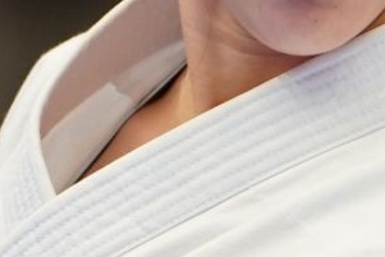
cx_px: 266
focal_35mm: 1795
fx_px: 19205
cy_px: 69
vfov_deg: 0.8
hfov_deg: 1.1
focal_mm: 200
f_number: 2.8
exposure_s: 1/320
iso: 1000
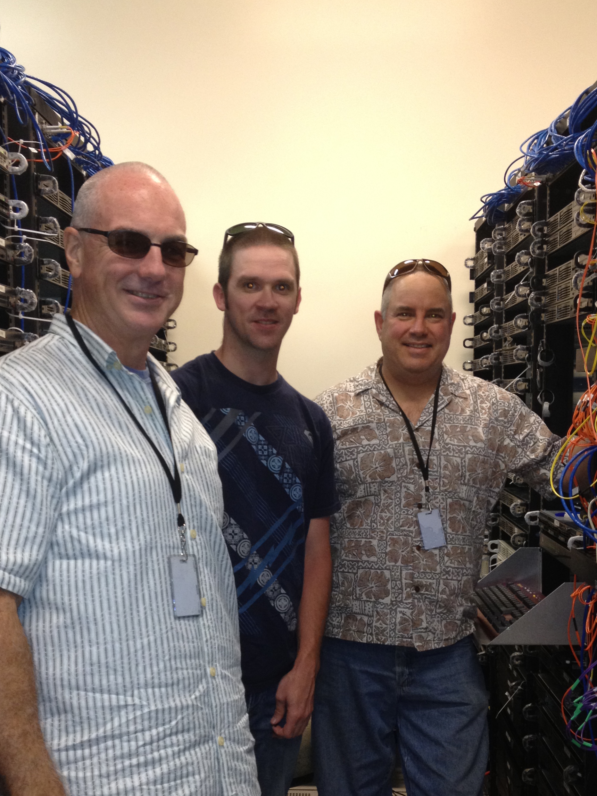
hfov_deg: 31.5
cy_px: 490
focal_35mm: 46
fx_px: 1058
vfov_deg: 41.0
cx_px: 268
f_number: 2.4
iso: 160
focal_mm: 4.28
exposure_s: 1/20
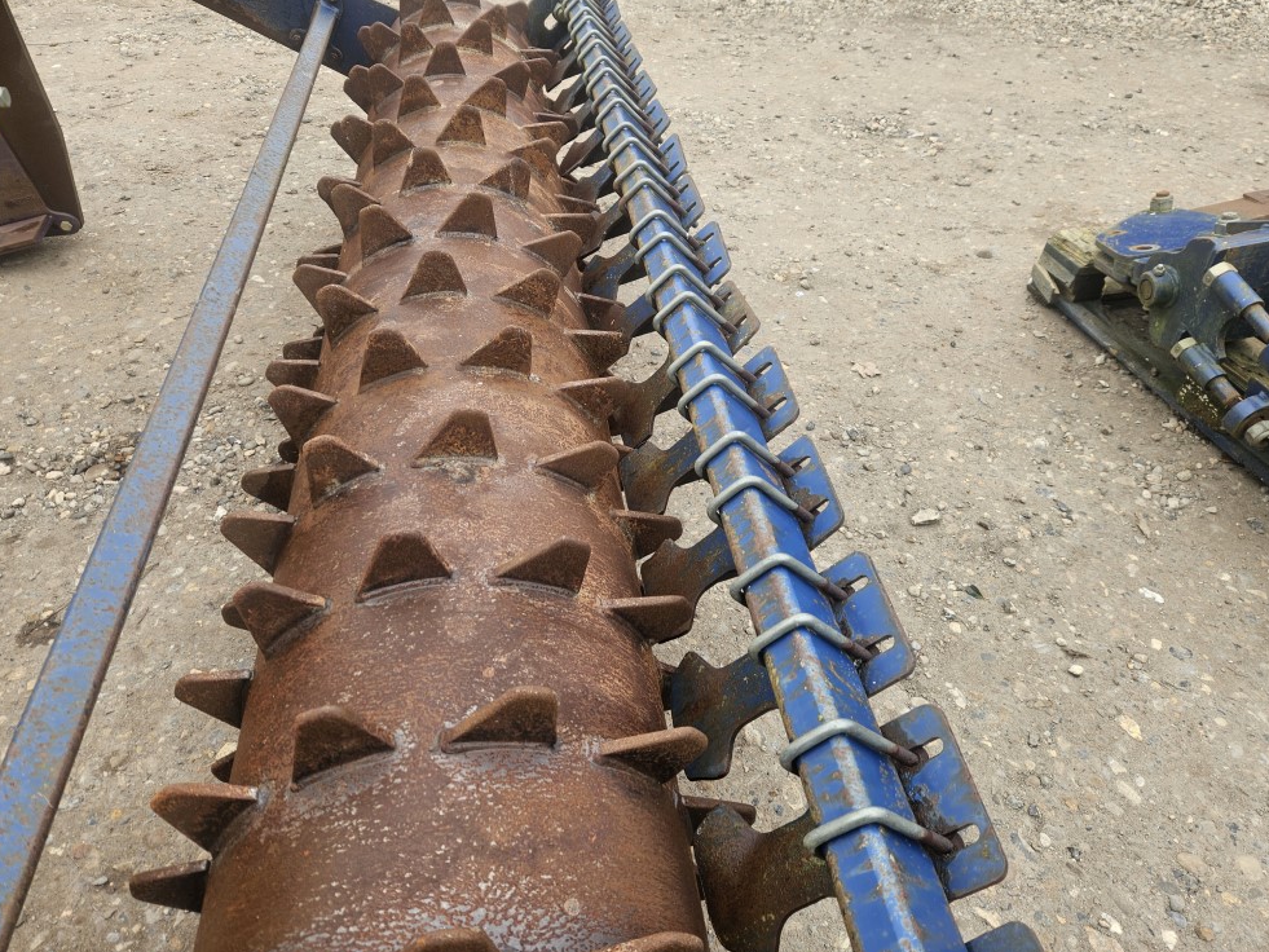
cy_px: 473
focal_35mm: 24
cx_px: 631
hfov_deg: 71.6
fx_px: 880
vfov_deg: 56.8
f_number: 1.8
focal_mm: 5.4
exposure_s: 1/121
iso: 25
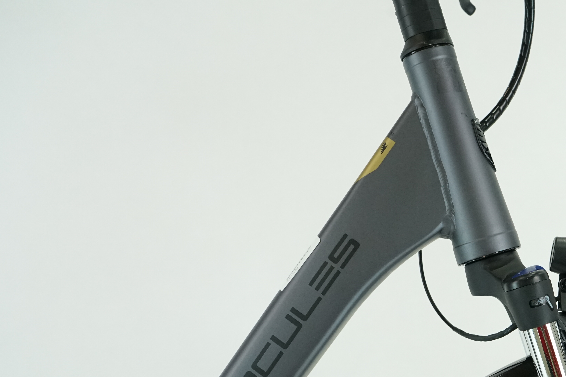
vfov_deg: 24.2
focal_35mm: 55
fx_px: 865
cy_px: 312
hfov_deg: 34.2
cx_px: 514
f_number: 7.1
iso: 2500
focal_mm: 30
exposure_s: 1/200
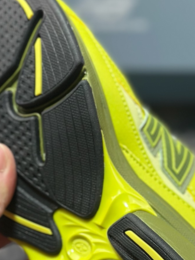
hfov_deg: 13.5
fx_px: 827
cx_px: 104
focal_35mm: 110
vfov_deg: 17.7
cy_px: 208
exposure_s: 1/266
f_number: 1.78
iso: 80
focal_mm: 6.86
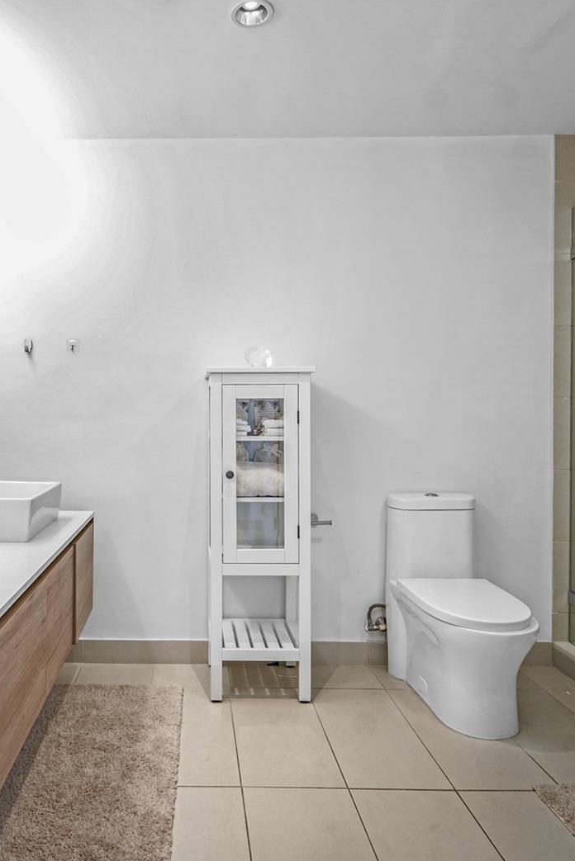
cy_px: 428
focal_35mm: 23
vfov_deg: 76.1
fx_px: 551
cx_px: 191
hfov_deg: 54.0
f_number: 8
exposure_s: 1/8
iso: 125
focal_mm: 10
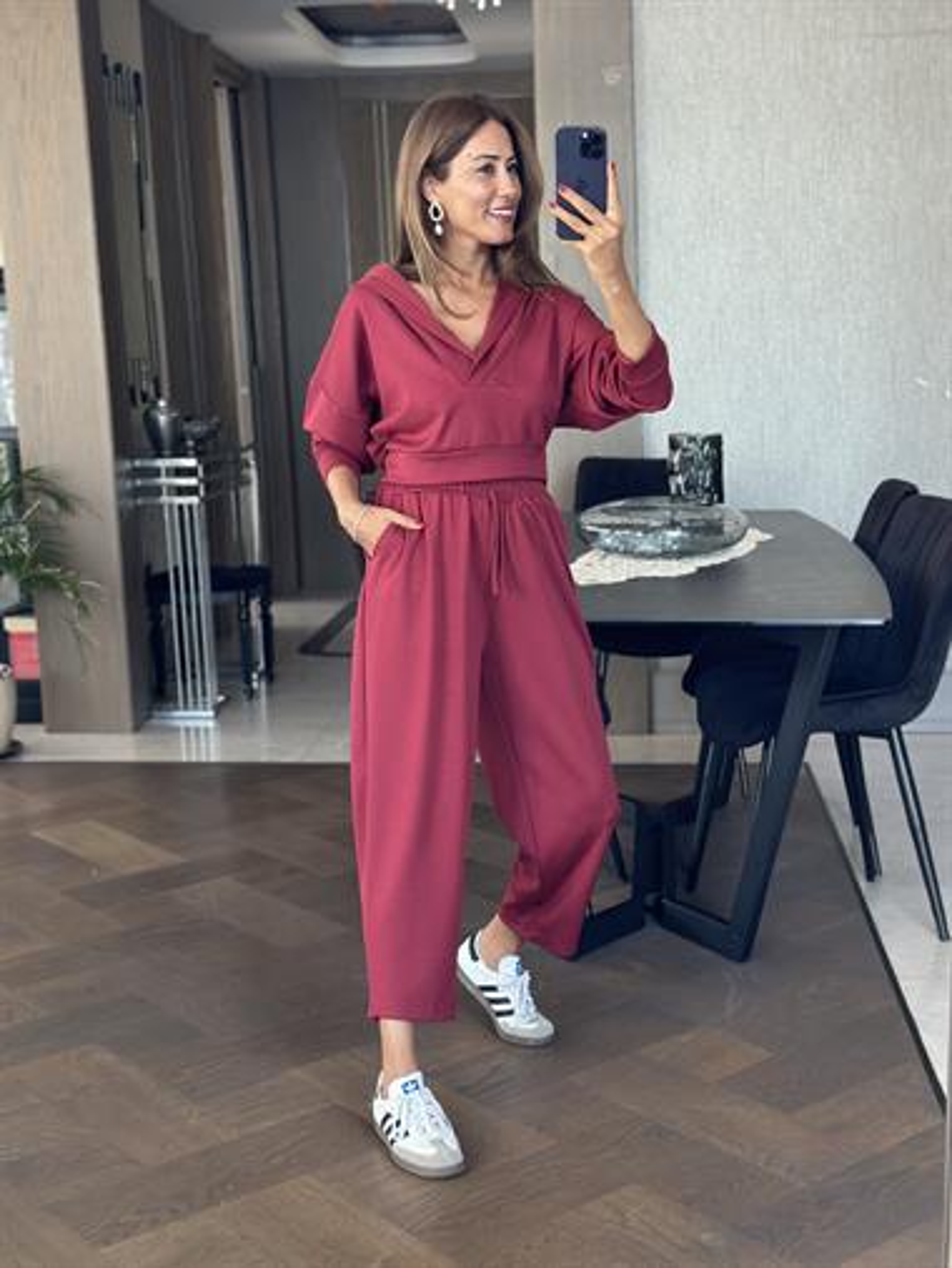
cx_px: 476
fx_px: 1759
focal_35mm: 48
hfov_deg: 30.3
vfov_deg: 39.6
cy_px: 634
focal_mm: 6.86
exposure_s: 1/60
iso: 125
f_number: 1.78
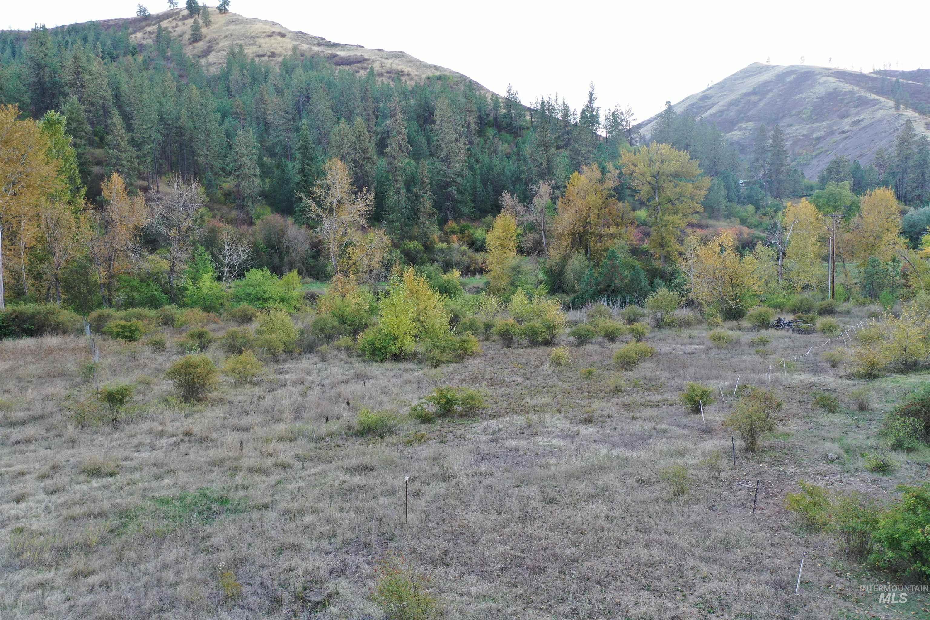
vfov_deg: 46.4
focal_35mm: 28
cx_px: 465
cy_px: 310
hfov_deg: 65.5
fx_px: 723
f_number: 3.2
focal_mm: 10.26
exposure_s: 1/30
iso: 100
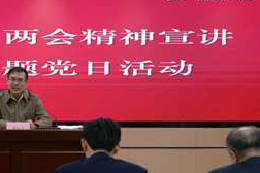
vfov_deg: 11.1
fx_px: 888
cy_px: 80
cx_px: 15
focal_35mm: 123
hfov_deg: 16.4
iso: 640
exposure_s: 1/160
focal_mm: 62
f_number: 4
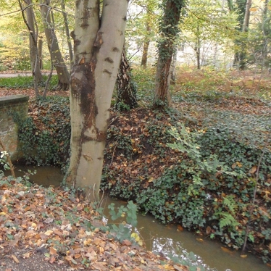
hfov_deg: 46.7
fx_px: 301
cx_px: 68
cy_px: 120
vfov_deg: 48.4
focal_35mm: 34
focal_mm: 3.9
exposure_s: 1/30
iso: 320
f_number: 3.2
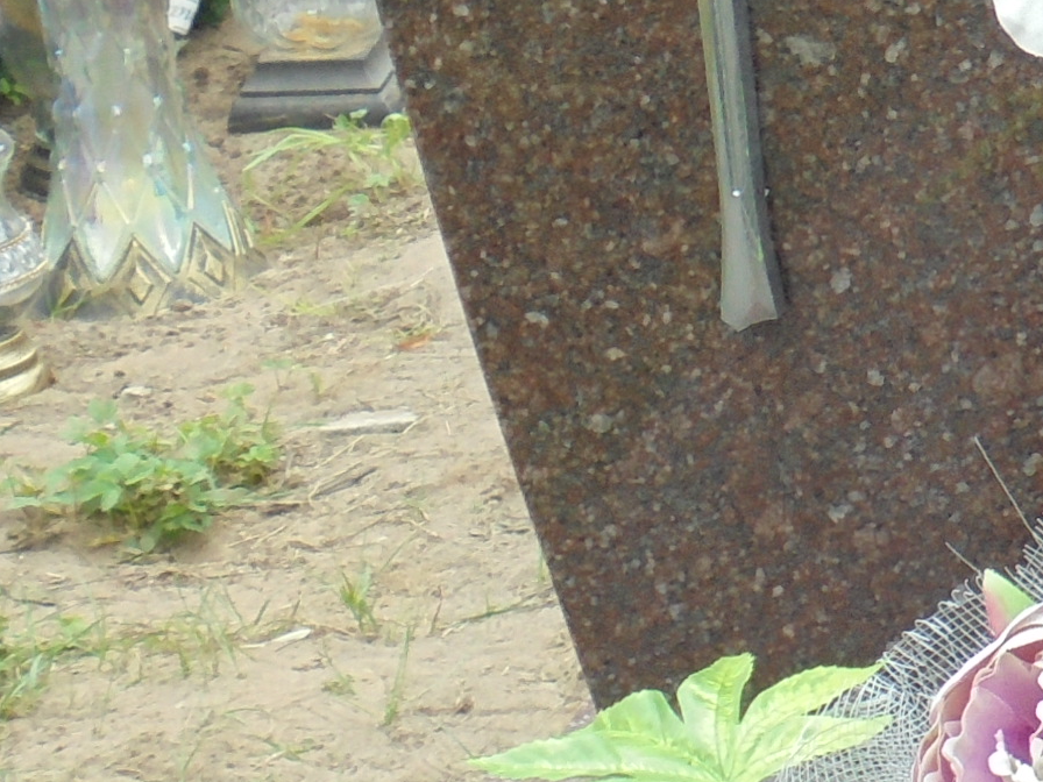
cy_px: 70
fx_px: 5273
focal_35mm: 175
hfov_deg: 10.8
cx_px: 1712
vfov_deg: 8.5
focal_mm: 7.8
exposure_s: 1/125
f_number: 4.5
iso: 100
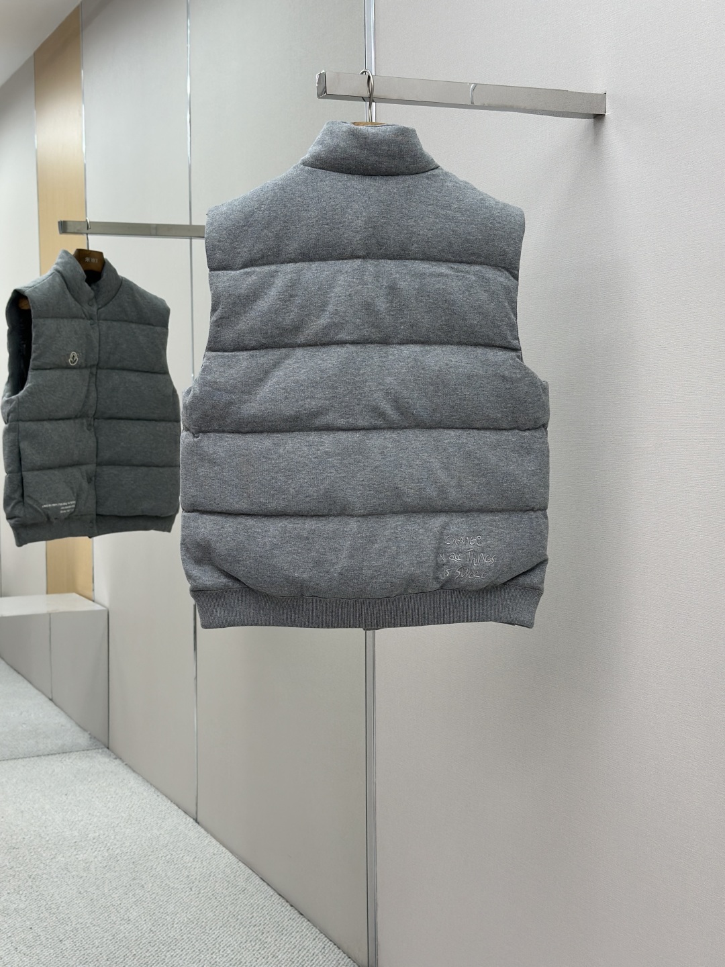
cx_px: 362
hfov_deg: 30.3
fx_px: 1340
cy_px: 484
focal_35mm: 48
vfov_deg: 39.7
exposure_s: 1/296
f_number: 1.78
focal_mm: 6.86
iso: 80
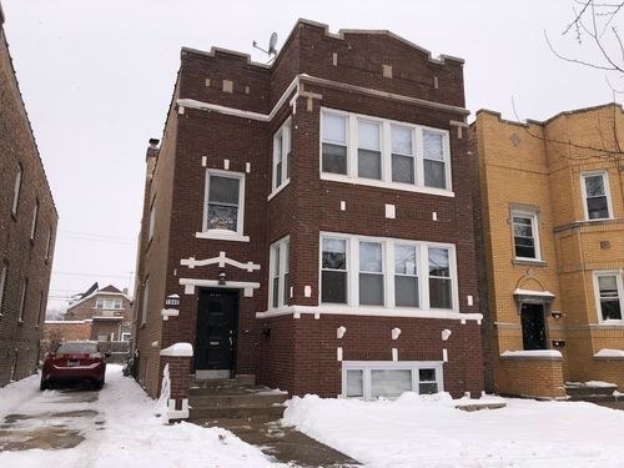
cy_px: 234
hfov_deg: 63.4
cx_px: 312
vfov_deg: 49.7
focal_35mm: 28
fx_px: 505
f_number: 1.8
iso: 20
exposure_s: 1/1279
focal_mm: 4
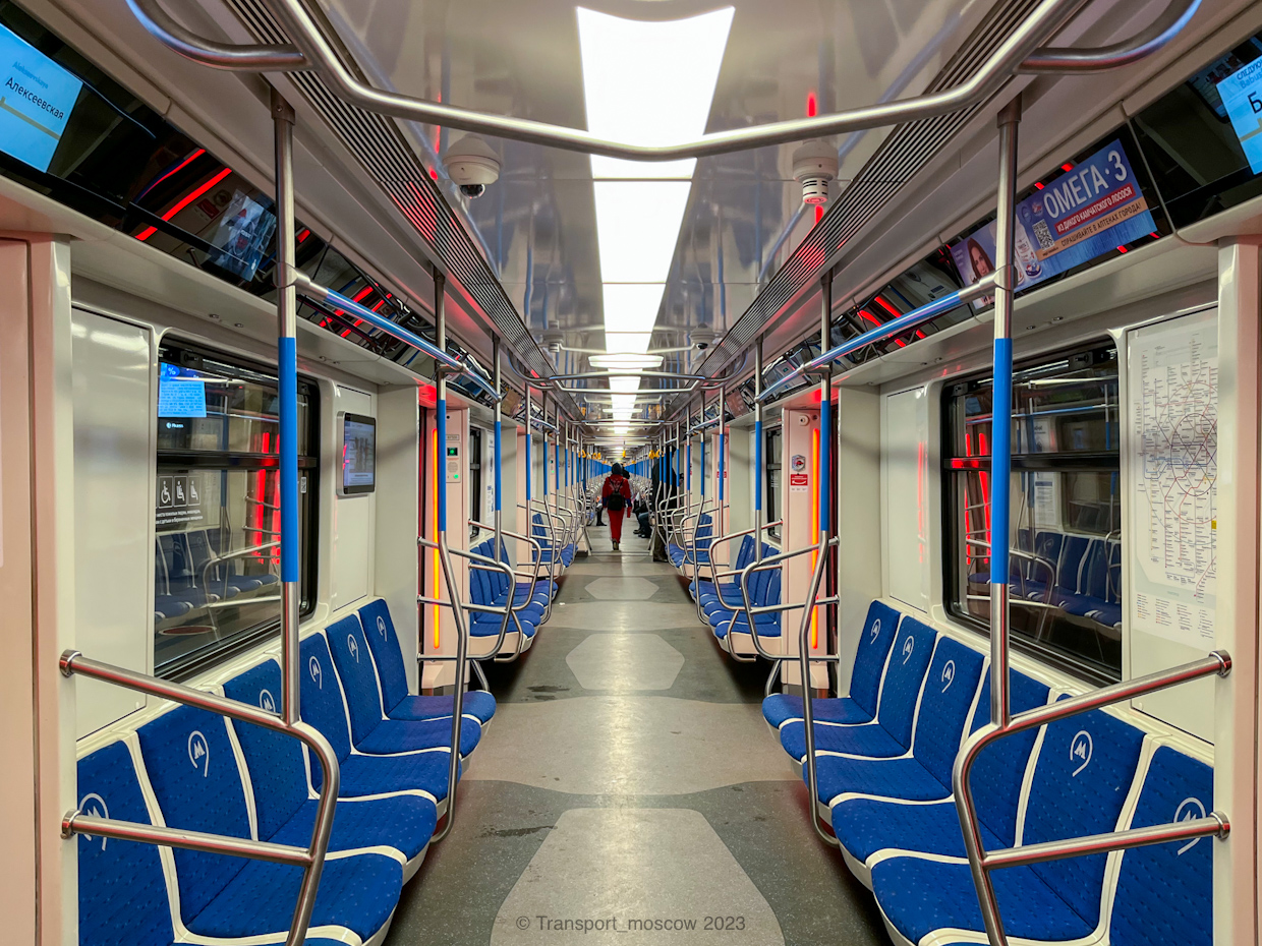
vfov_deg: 53.1
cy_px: 473
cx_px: 631
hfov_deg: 67.3
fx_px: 948
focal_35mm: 26
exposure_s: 1/100
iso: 125
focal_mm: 5.1
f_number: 1.6
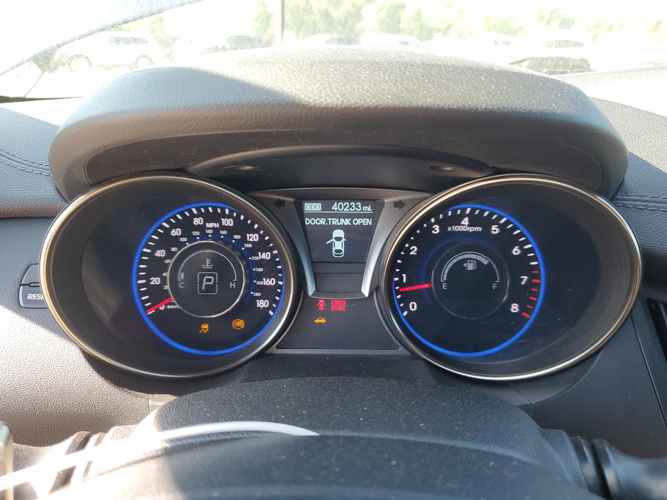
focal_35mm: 26
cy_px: 250
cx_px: 334
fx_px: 501
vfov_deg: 53.1
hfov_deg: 67.3
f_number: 1.5
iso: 60
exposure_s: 1/120
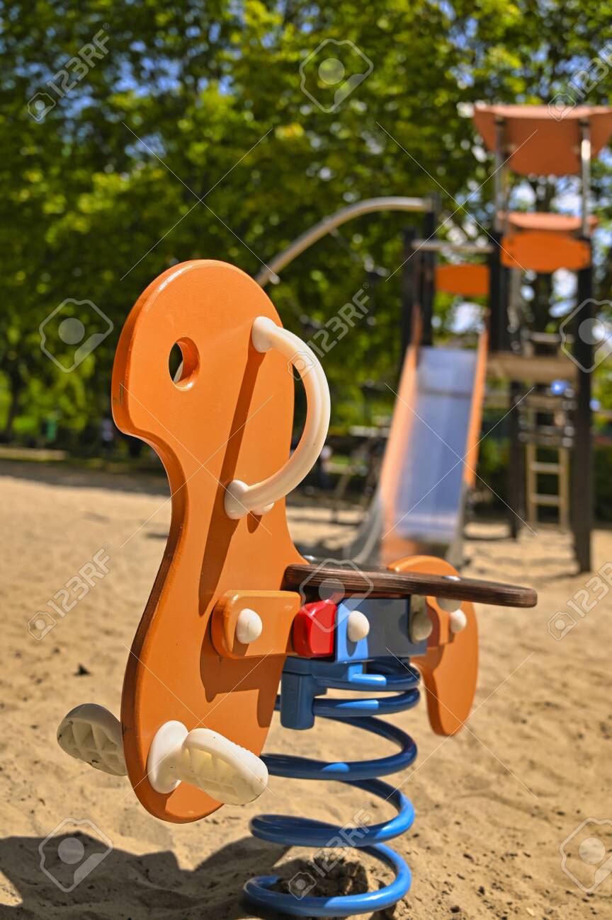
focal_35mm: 42
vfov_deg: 46.4
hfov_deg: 31.8
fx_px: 1073
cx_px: 306
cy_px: 460
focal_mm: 42
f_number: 4
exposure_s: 1/1250
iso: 100
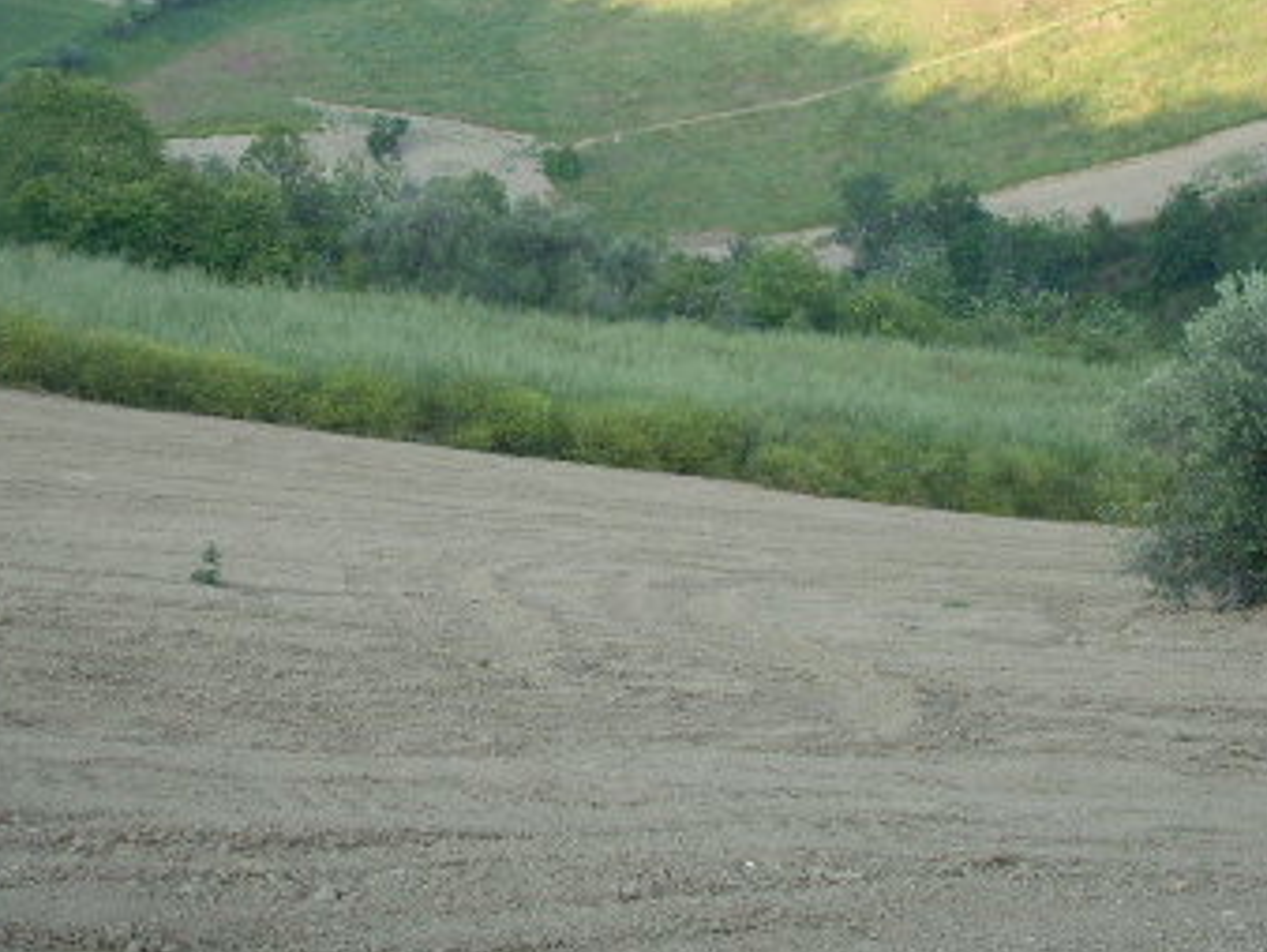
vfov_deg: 20.9
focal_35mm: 70
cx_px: 731
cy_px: 292
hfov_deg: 27.7
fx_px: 2564
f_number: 2.8
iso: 64
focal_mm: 6.2
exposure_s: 1/149
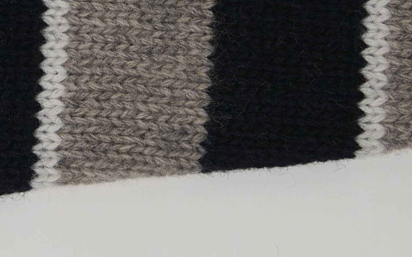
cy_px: -45
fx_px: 4648
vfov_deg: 3.2
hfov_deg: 5.1
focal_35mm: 414
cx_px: 82
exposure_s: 1/160
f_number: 4
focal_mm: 75
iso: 320
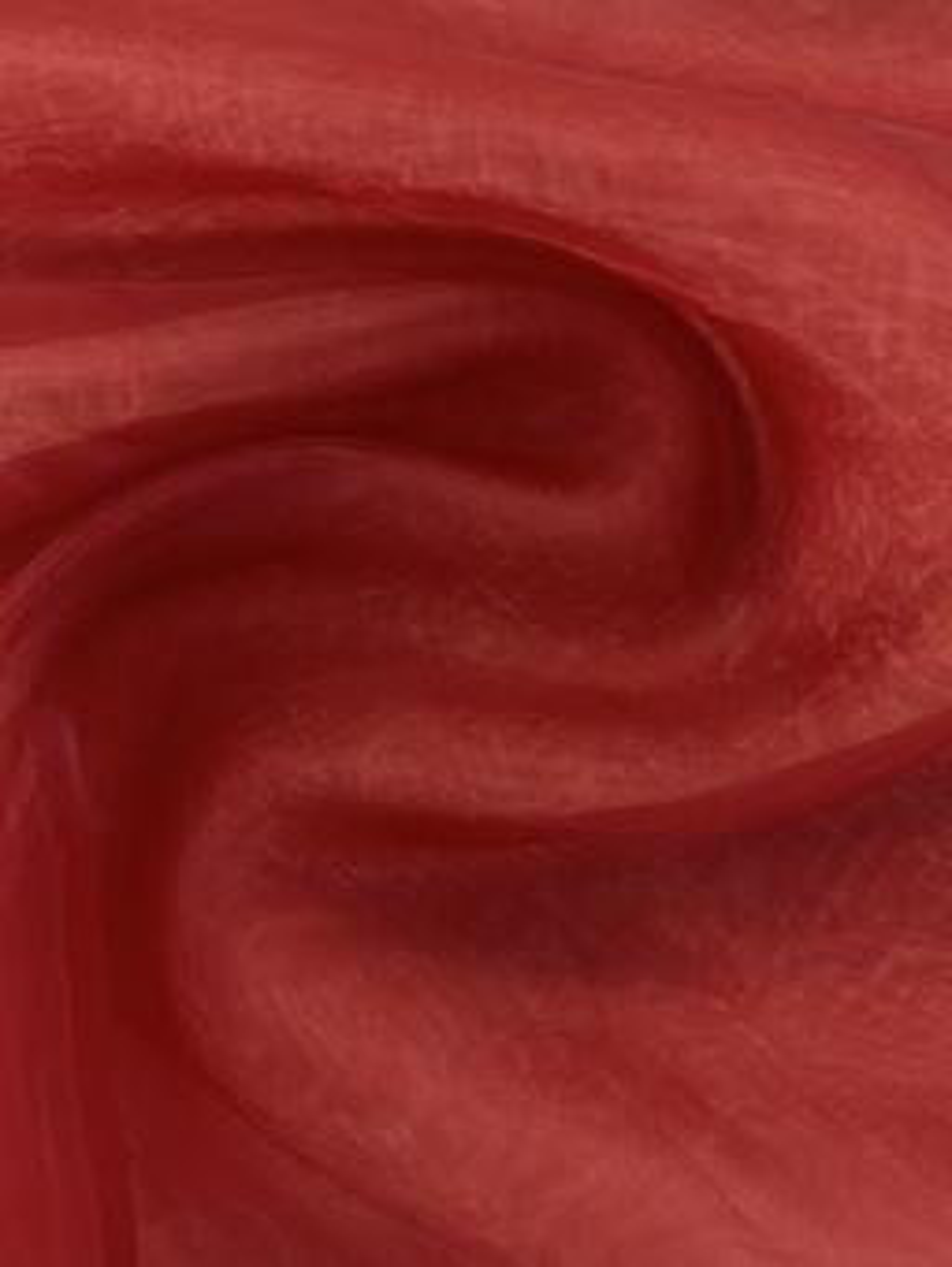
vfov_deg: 67.3
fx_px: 953
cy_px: 634
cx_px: 476
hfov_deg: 53.1
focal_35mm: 26
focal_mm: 5.7
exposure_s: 1/60
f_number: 1.5
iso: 80
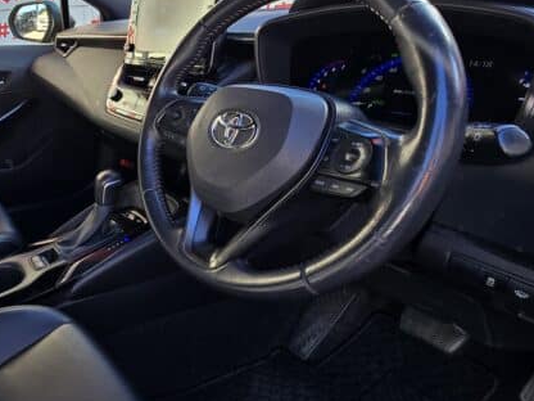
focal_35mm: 25
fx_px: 386
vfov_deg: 54.7
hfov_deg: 59.1
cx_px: 53
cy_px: 175
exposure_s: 1/104
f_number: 2.2
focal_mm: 2.2
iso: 50
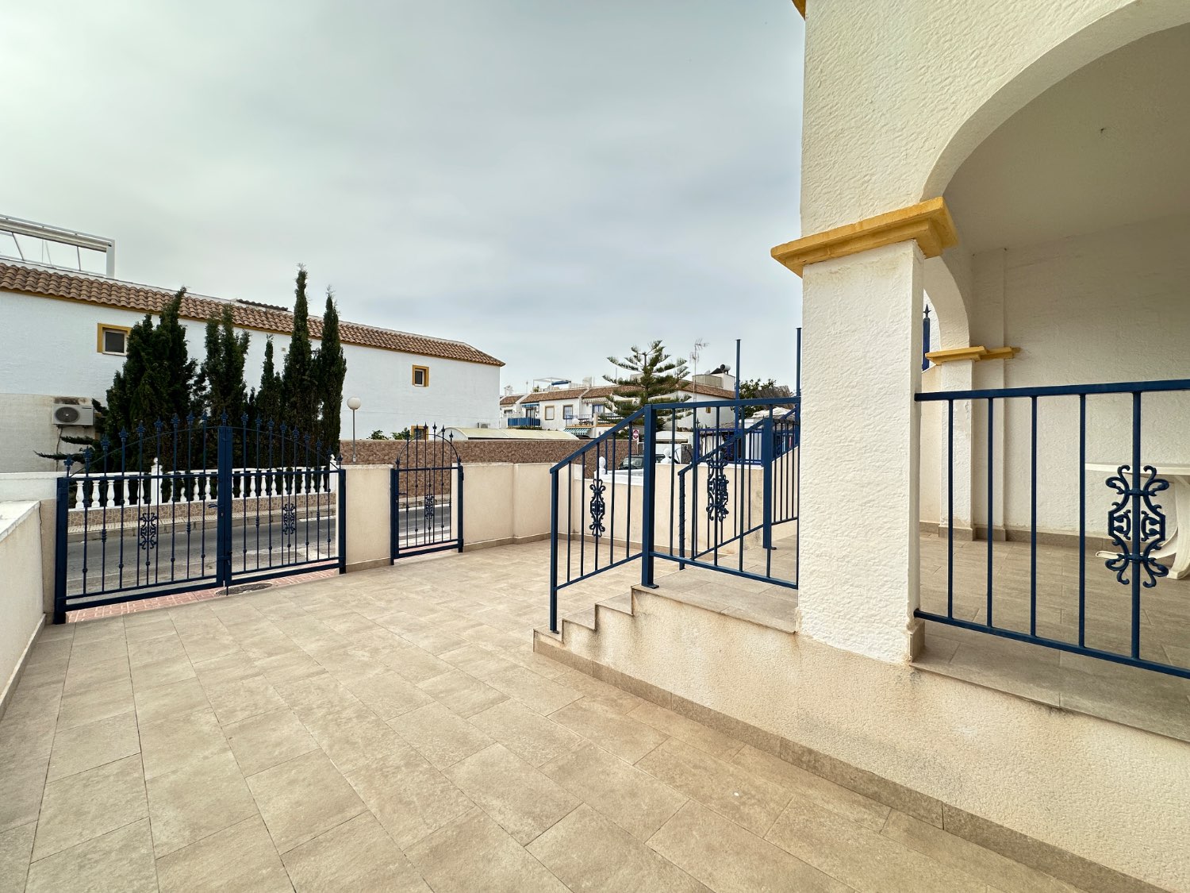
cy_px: 446
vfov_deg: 85.7
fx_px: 481
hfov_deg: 102.1
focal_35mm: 14
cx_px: 595
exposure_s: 1/690
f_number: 2.2
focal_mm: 2.22
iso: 40
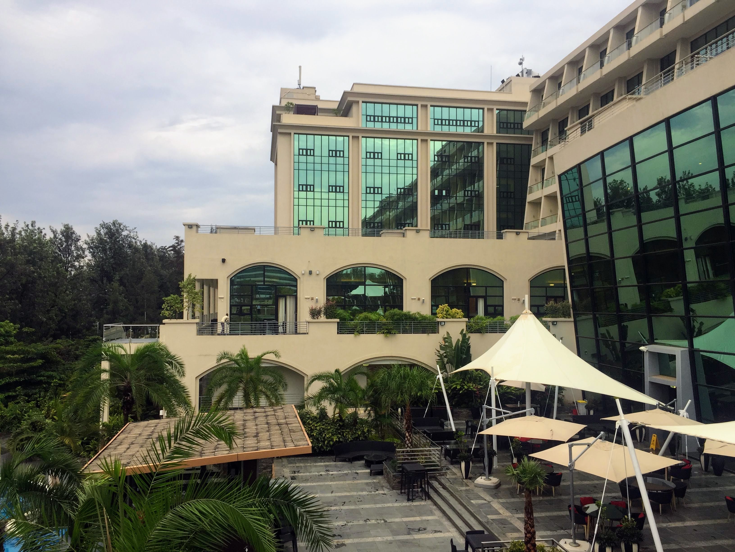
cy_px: 276
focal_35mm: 29
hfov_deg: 61.7
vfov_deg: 48.2
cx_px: 368
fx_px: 616
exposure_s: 1/137
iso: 32
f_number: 2.2
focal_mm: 4.15
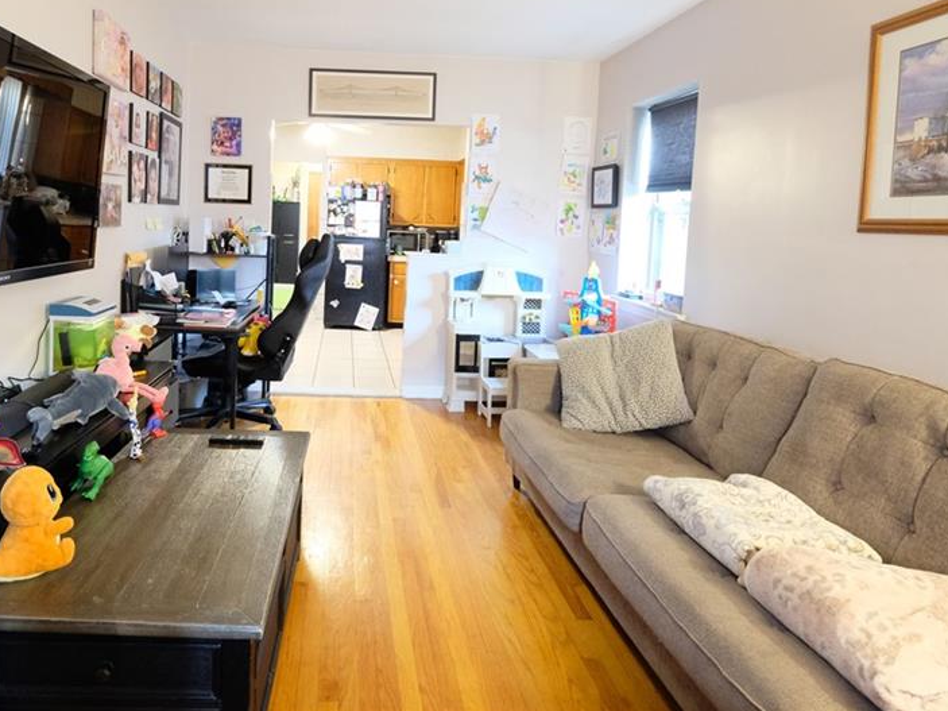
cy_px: 254
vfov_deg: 62.3
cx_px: 374
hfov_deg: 78.0
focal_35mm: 21
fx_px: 575
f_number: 4
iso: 3200
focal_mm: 10
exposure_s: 1/30
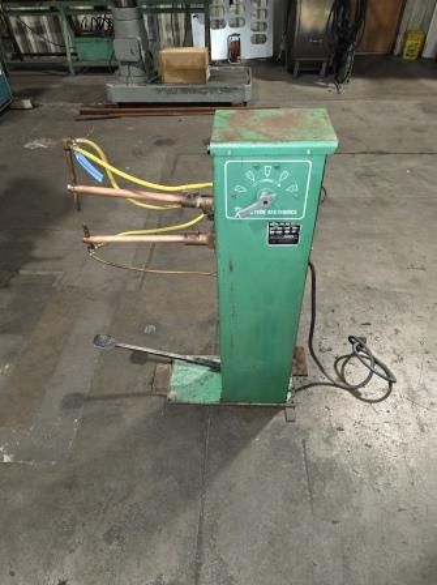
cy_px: 292
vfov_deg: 74.0
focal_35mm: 23
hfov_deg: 58.8
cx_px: 218
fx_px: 388
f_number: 1.7
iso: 125
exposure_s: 1/15
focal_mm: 6.3
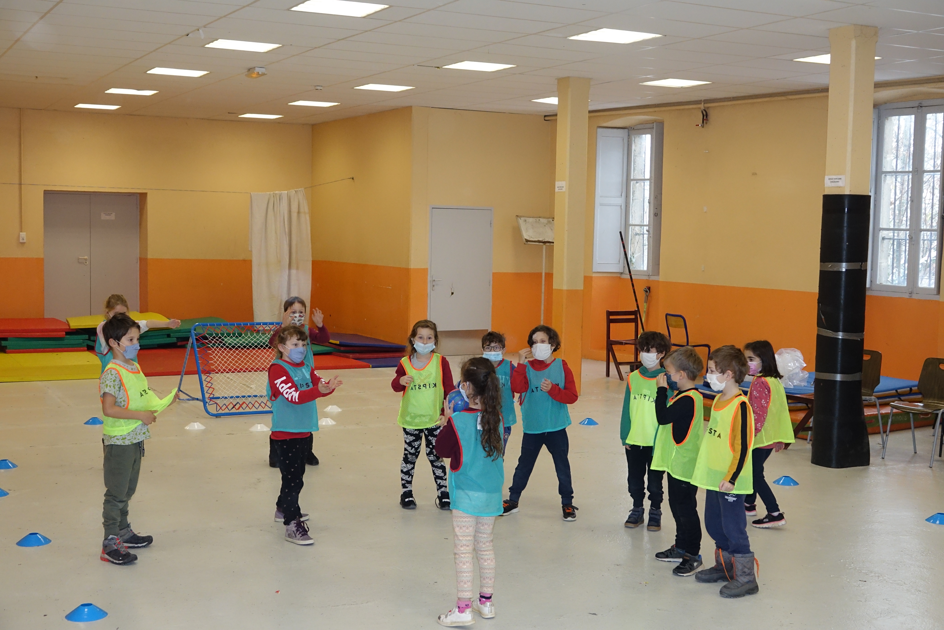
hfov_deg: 44.5
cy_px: 315
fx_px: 1154
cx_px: 472
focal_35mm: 44
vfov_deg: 30.5
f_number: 3.2
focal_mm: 16.31
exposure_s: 1/200
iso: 800
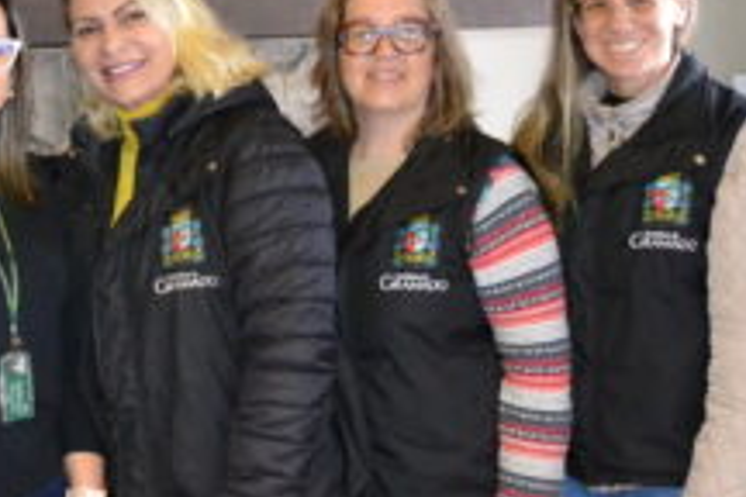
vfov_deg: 14.1
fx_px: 1989
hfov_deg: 20.1
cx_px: -104
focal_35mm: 96
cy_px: 62
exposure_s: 1/60
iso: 2500
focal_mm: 18
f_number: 3.5
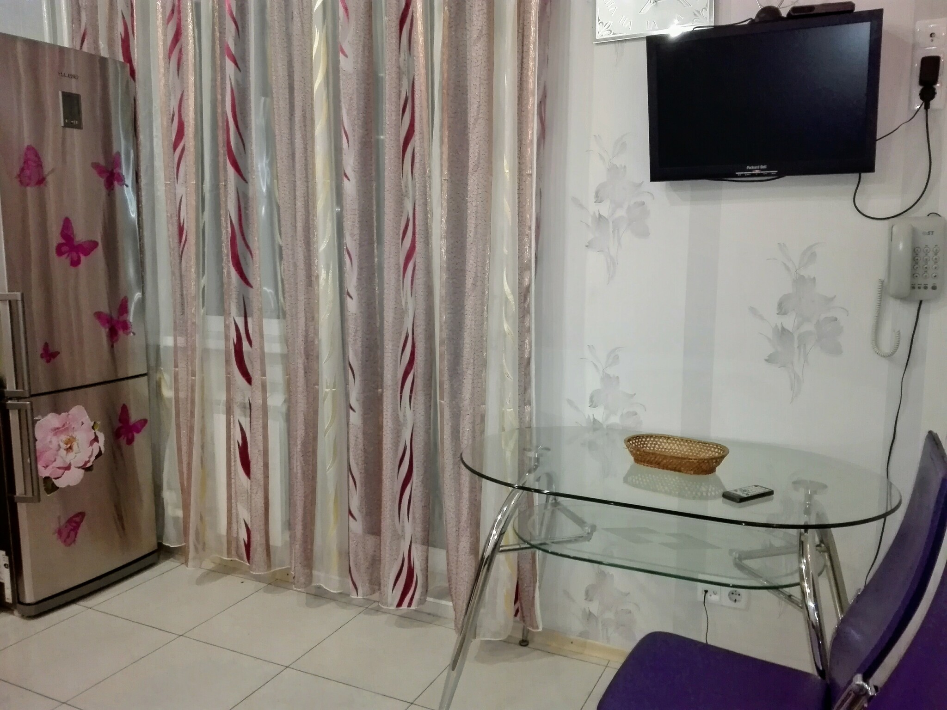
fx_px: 739
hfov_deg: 65.3
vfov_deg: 51.4
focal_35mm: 27
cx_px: 474
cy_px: 355
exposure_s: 1/25
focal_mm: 3.79
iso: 940
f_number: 2
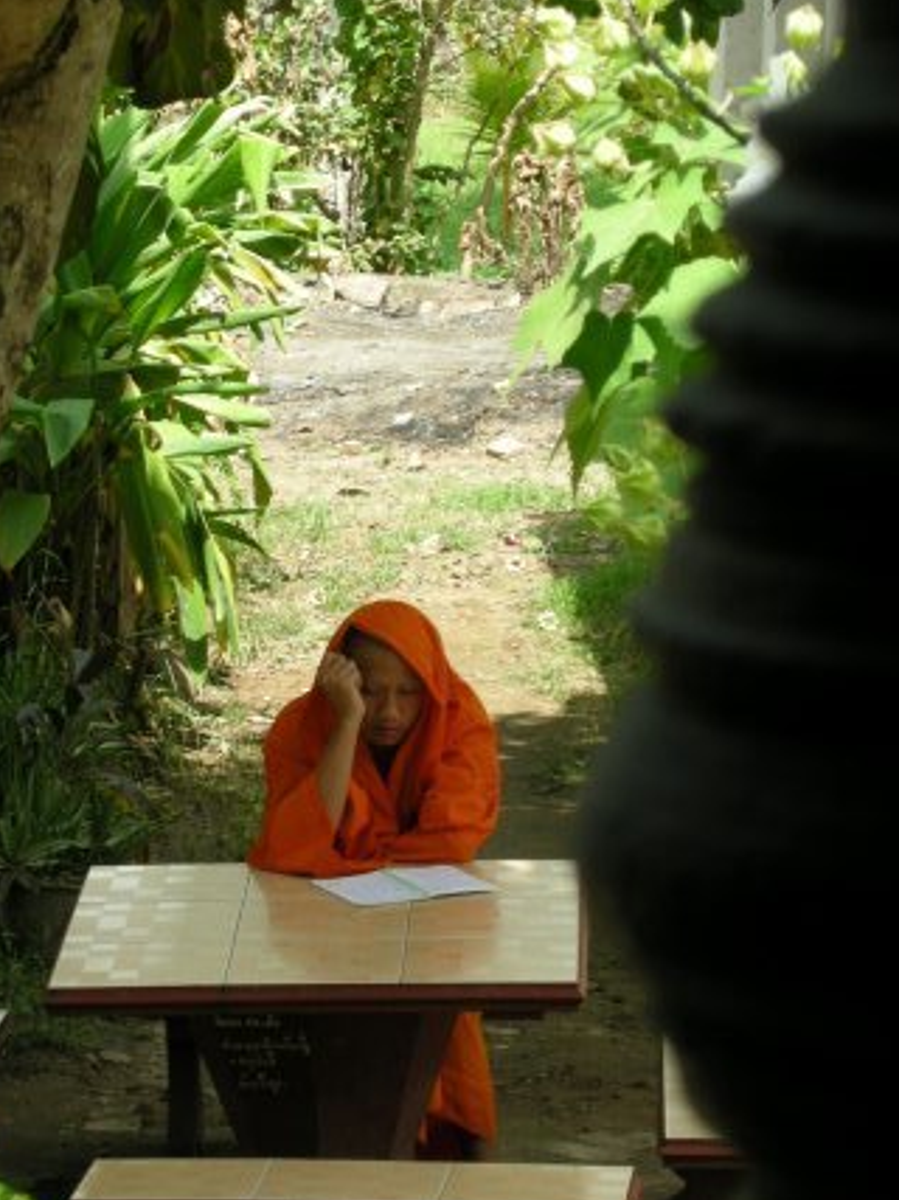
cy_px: 475
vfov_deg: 10.5
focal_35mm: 189
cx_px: 329
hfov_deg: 7.9
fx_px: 6548
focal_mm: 26.3
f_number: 5.3
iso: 64
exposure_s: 1/91.5
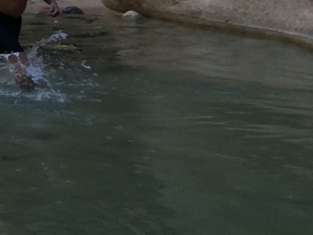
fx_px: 1556
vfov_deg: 8.4
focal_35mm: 172
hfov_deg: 9.4
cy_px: -141
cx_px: -579
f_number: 2.2
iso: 32
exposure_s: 1/120
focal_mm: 4.15
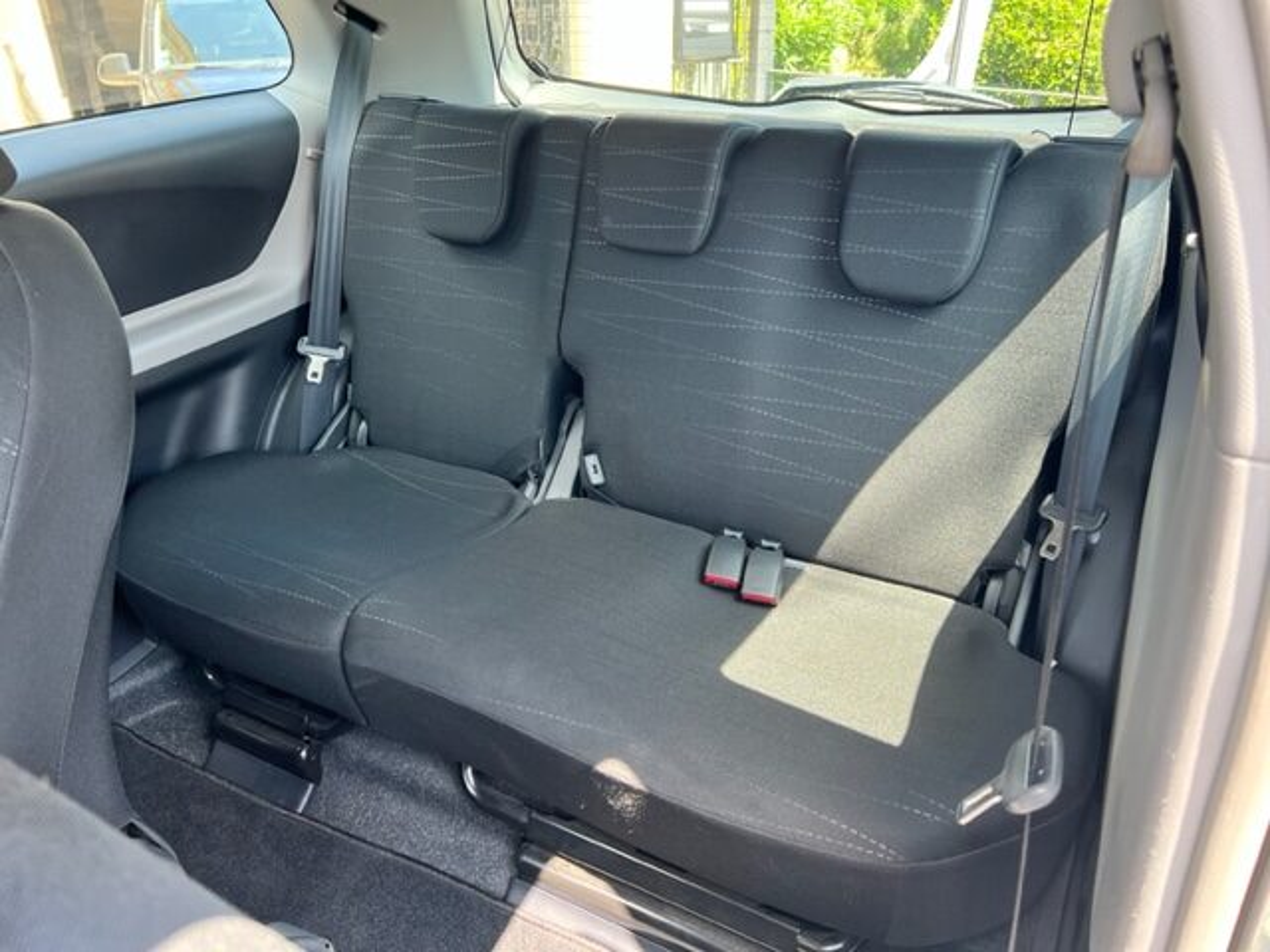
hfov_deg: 67.3
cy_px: 476
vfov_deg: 53.1
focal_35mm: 26
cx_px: 635
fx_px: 954
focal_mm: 5.7
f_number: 1.5
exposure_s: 1/121
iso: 80
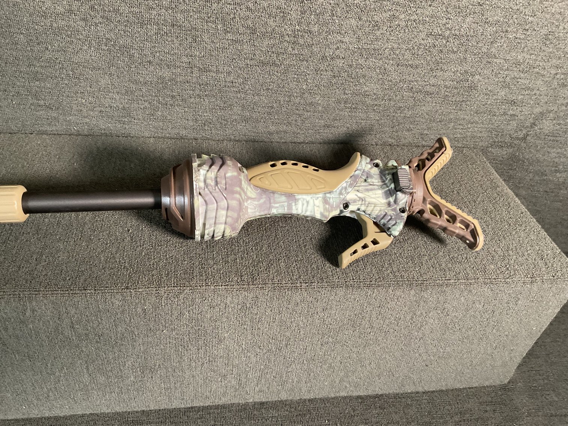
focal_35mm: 29
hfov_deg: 61.7
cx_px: 284
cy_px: 213
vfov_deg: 48.2
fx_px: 476
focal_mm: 3
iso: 200
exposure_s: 1/60
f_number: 1.8
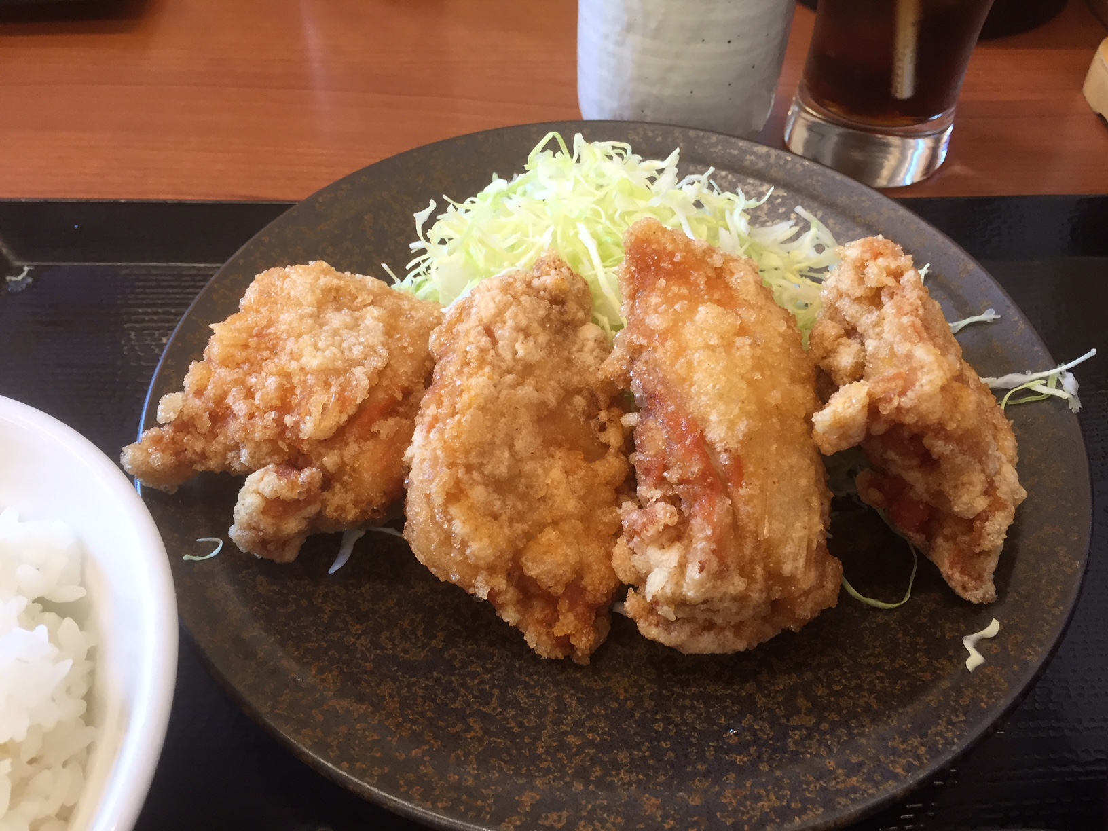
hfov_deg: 61.7
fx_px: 928
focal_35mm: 29
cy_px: 416
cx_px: 554
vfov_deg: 48.2
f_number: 2.2
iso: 32
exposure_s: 1/30
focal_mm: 4.15
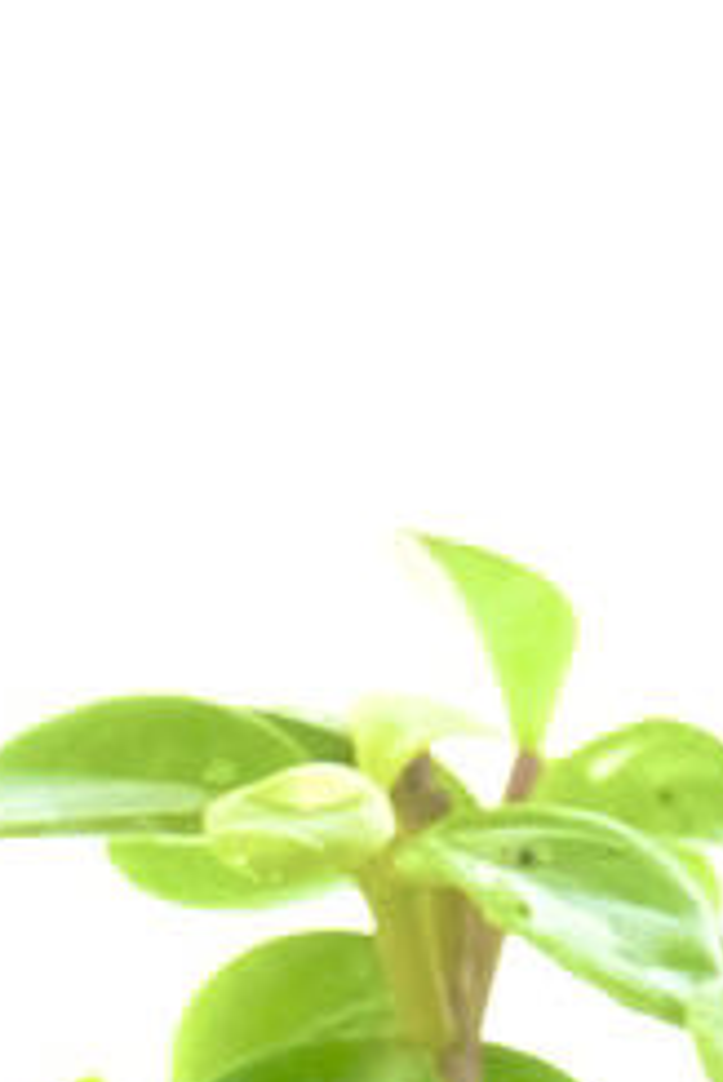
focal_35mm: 582
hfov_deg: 2.4
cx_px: -373
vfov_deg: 3.5
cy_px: 2142
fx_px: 17507
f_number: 13
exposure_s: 1/20
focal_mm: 74.1
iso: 2000
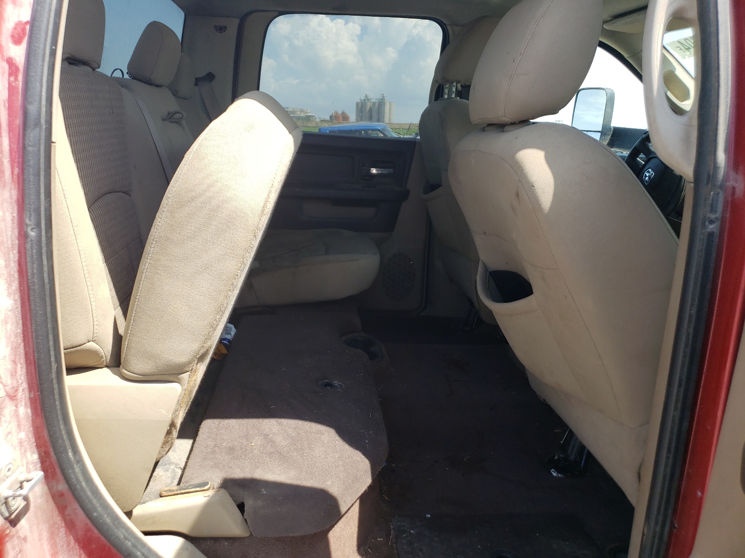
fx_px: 560
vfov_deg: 53.1
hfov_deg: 67.3
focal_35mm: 26
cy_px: 279
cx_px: 372
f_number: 1.5
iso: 50
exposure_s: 1/667
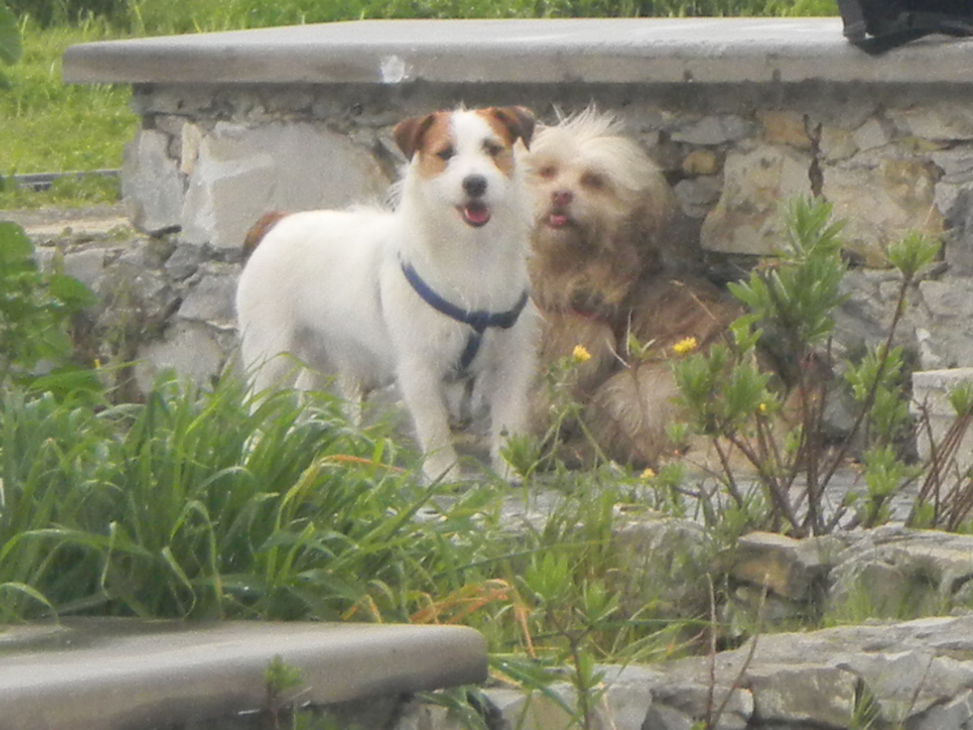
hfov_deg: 14.1
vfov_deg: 10.6
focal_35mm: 140
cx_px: 486
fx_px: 3935
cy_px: 365
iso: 202
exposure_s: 1/250
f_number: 5.8
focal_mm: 25
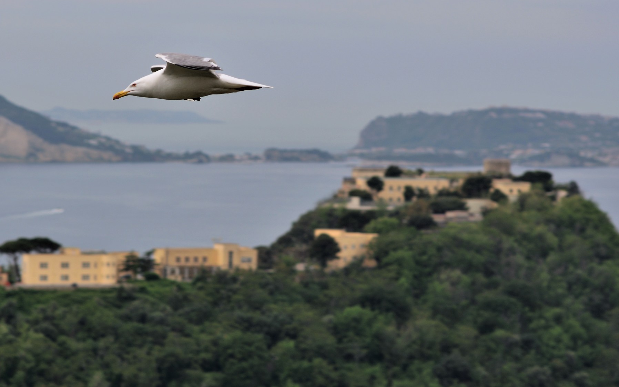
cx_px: 248
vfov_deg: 7.5
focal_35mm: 174
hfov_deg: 12.1
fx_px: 2930
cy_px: 113
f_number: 5.6
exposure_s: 1/1000
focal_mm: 85
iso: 100
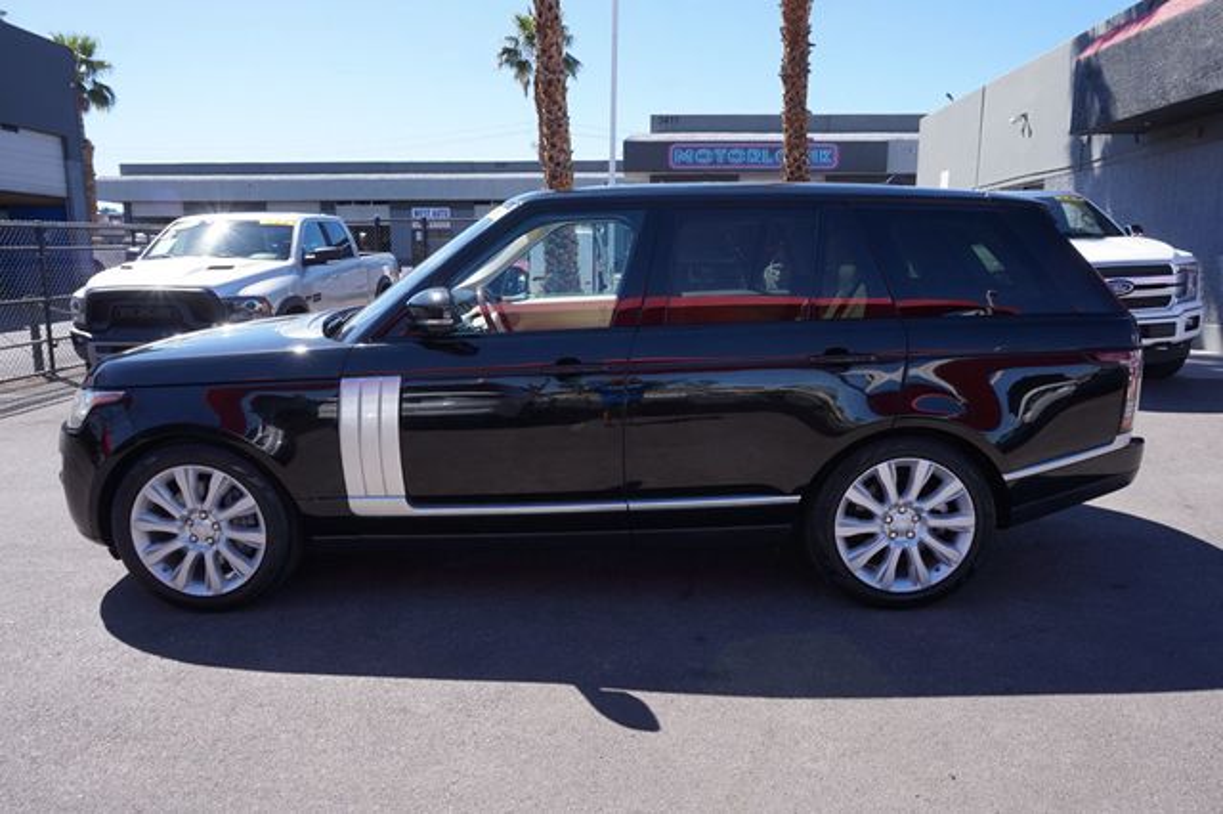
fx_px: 815
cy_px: 407
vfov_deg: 53.1
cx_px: 612
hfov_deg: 73.8
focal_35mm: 24
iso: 100
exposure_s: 1/100
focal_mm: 16
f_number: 9
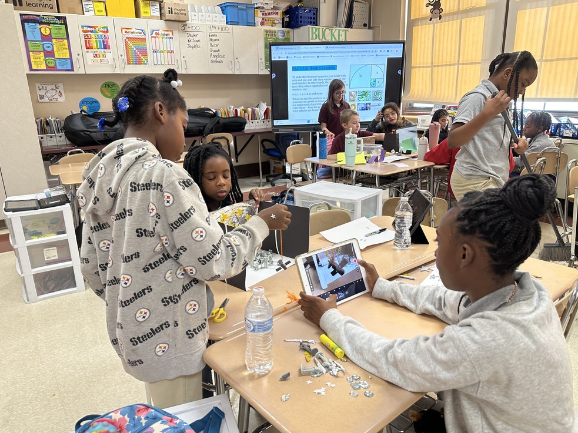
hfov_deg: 69.4
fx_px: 417
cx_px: 285
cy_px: 216
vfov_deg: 54.9
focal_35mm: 25
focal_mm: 6.86
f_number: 1.78
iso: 125
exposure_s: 1/60
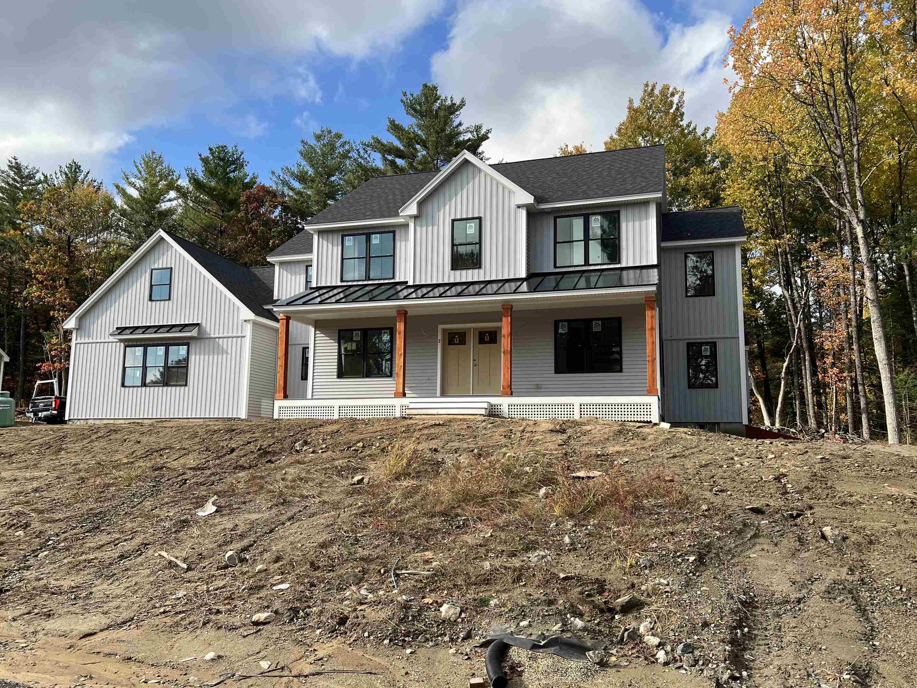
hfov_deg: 63.4
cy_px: 350
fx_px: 742
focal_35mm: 28
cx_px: 445
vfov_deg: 49.7
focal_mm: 5.7
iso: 50
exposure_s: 1/3257
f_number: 1.5
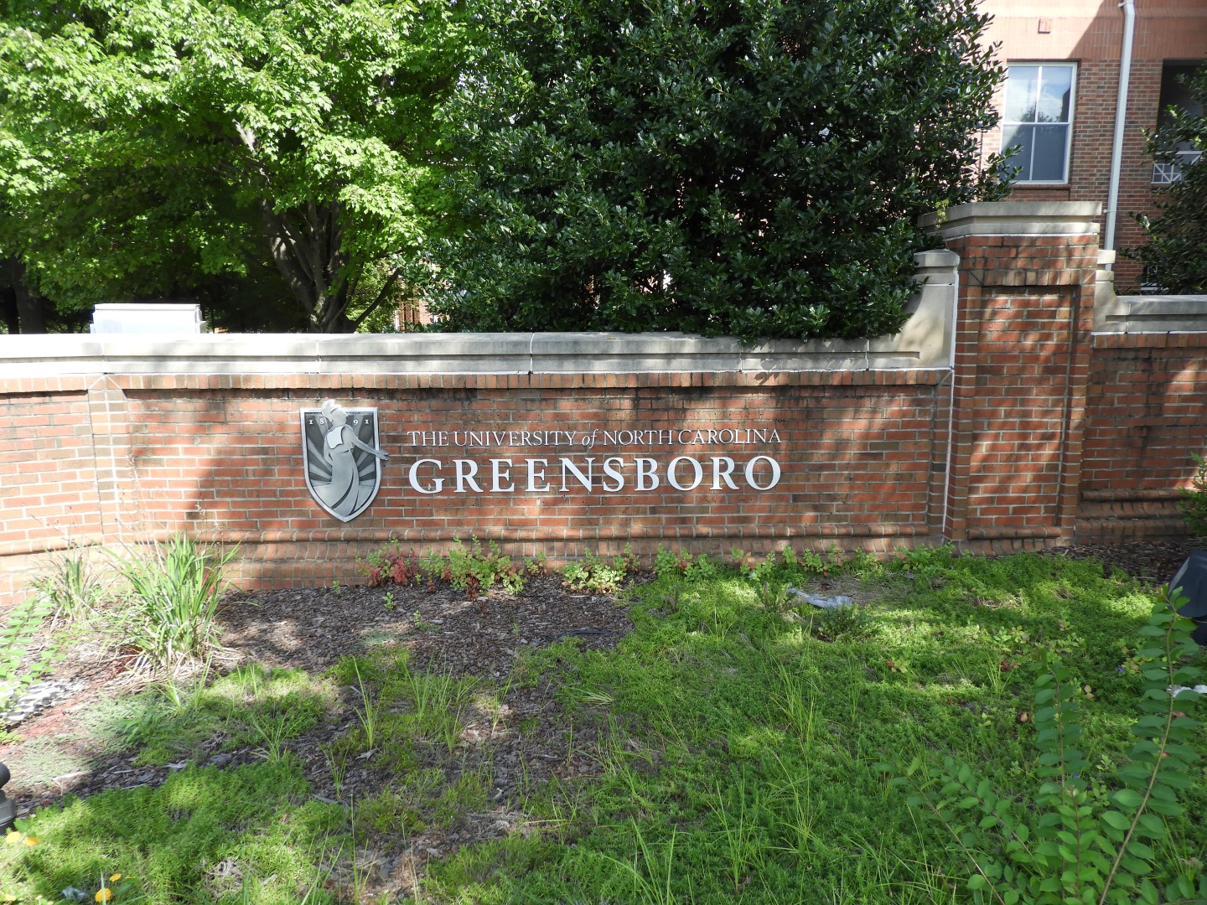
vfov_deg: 56.8
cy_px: 452
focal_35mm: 24
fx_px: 837
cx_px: 604
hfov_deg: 71.6
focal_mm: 4.3
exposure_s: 1/320
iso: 100
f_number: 3.3
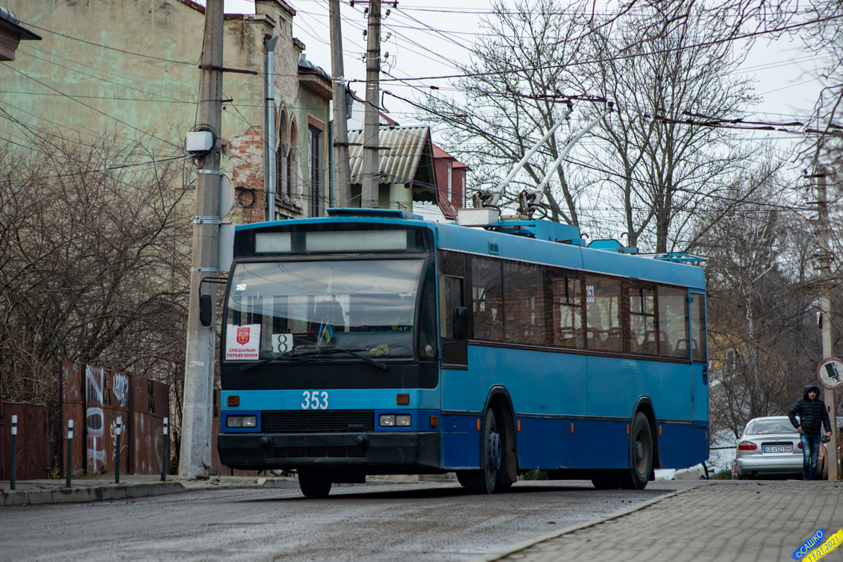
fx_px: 3607
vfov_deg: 8.9
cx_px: 404
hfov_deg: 13.3
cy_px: 274
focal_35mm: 154
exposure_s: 1/200
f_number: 5.6
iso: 640
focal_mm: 145
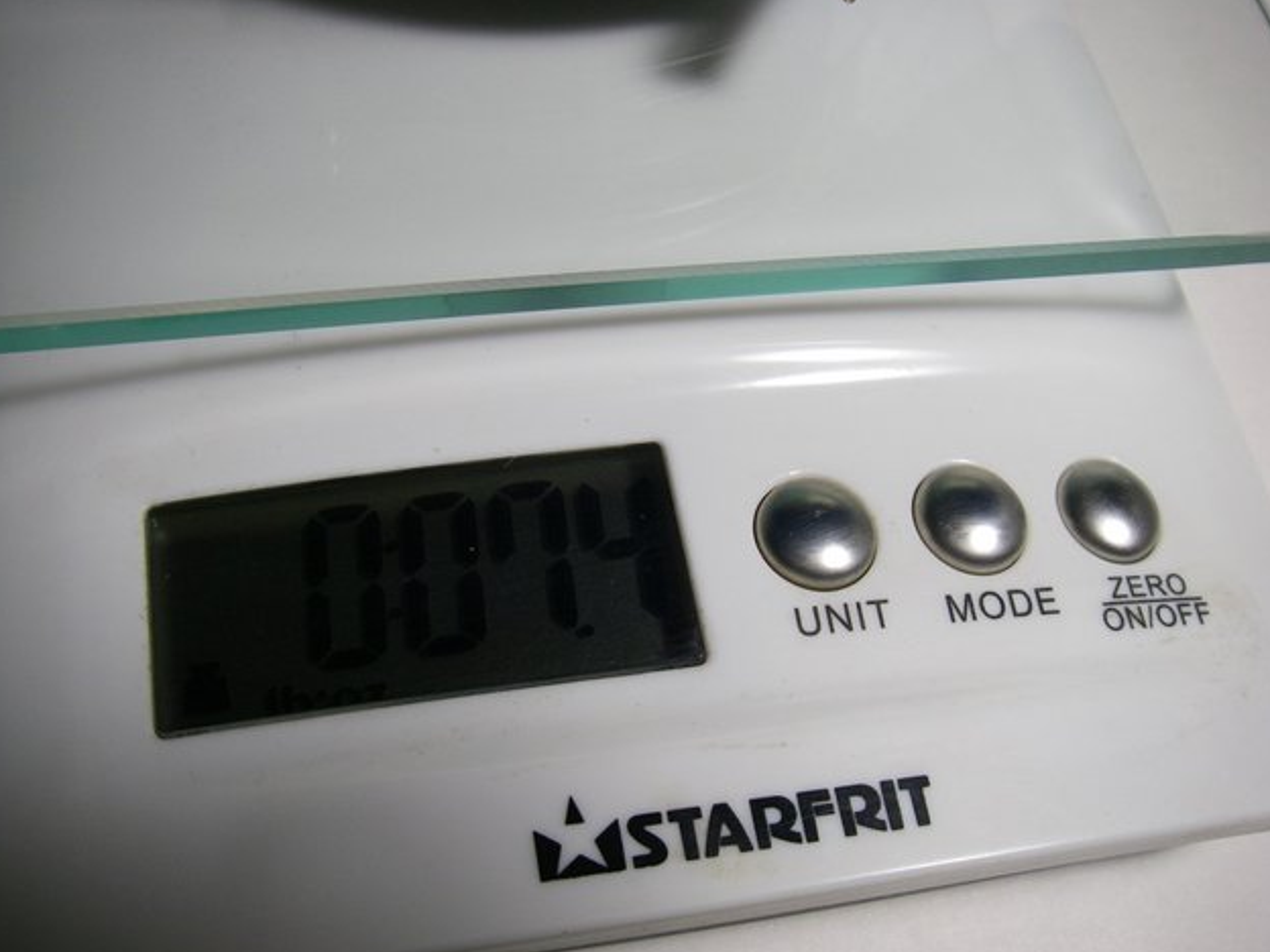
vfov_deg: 36.8
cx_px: 627
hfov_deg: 47.9
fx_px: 1431
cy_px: 478
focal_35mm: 39
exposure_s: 1/50
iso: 100
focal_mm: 6.3
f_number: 3.3
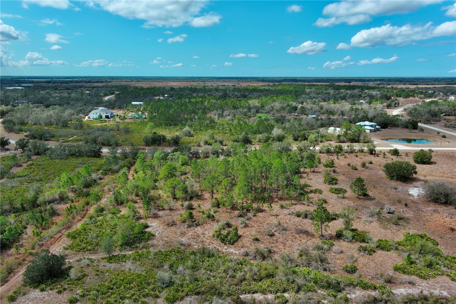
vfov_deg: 44.9
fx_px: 367
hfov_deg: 63.7
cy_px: 152
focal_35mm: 29
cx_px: 228
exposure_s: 1/320
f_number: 9
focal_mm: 10.57
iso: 100
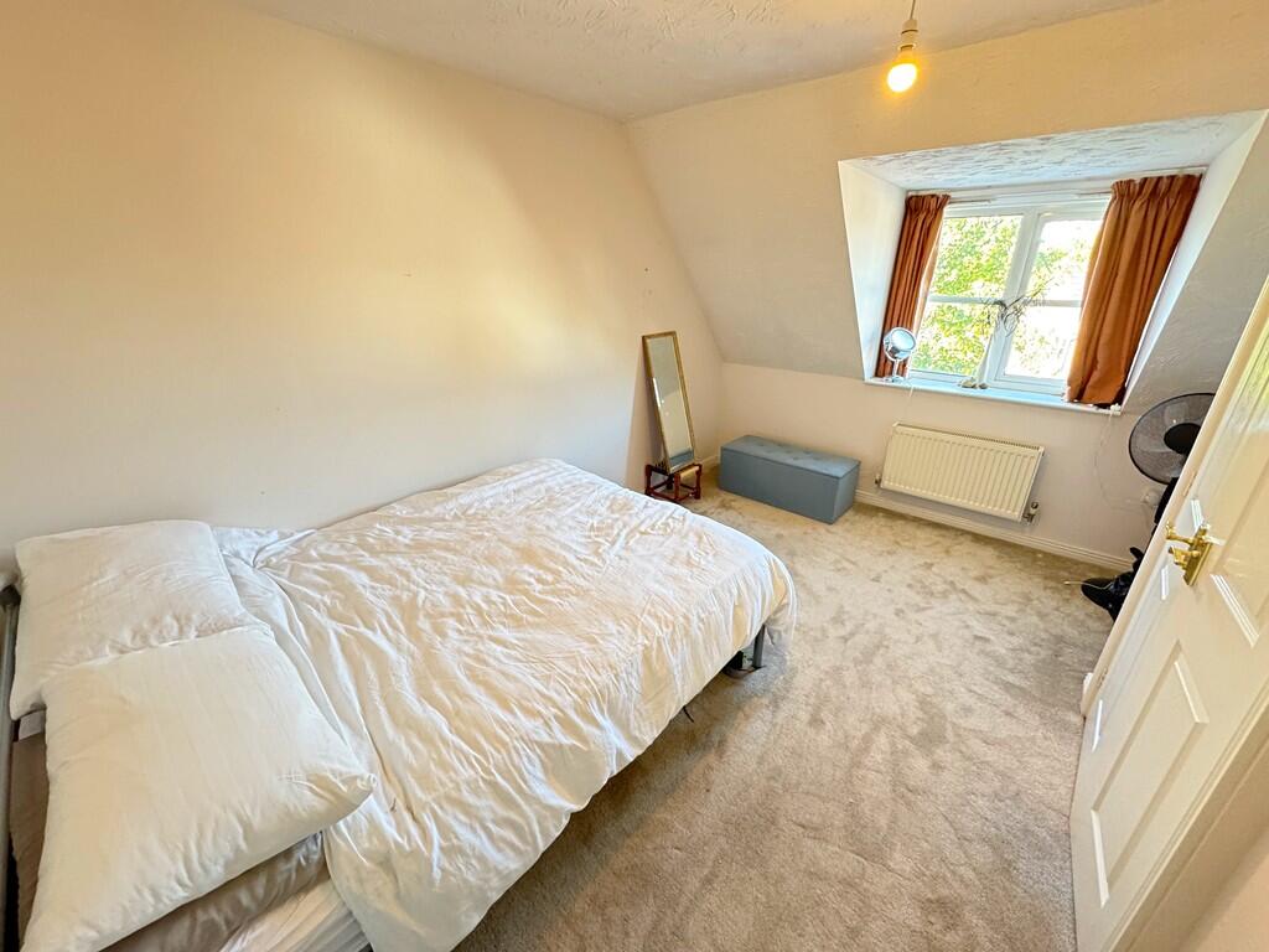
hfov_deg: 102.1
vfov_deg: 85.7
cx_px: 634
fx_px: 513
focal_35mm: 14
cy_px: 476
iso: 500
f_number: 2.2
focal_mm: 2.22
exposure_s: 1/60
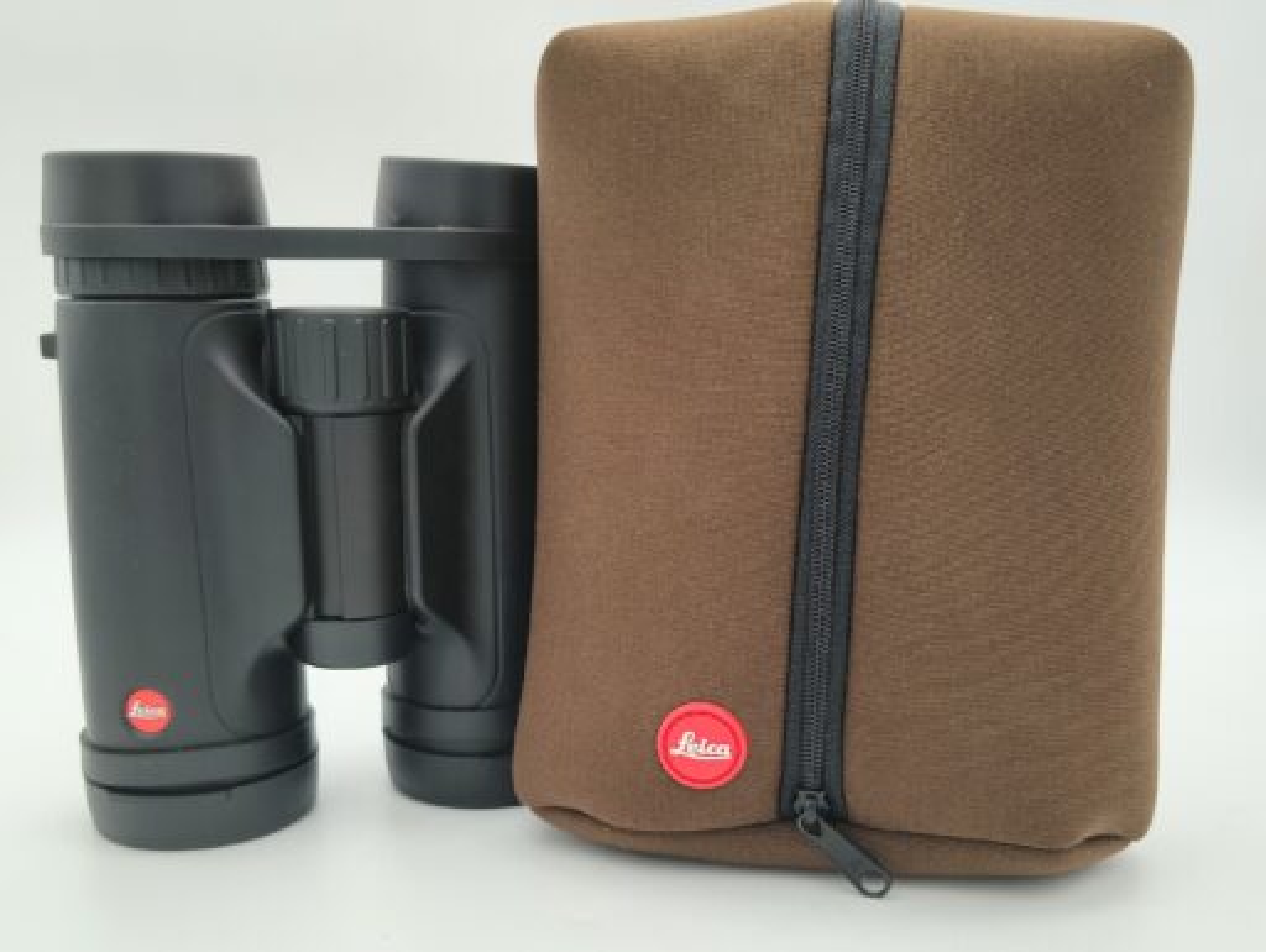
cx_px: 633
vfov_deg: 56.9
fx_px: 879
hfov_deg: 71.5
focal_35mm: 24
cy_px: 476
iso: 100
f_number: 1.8
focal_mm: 5.56
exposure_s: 1/305
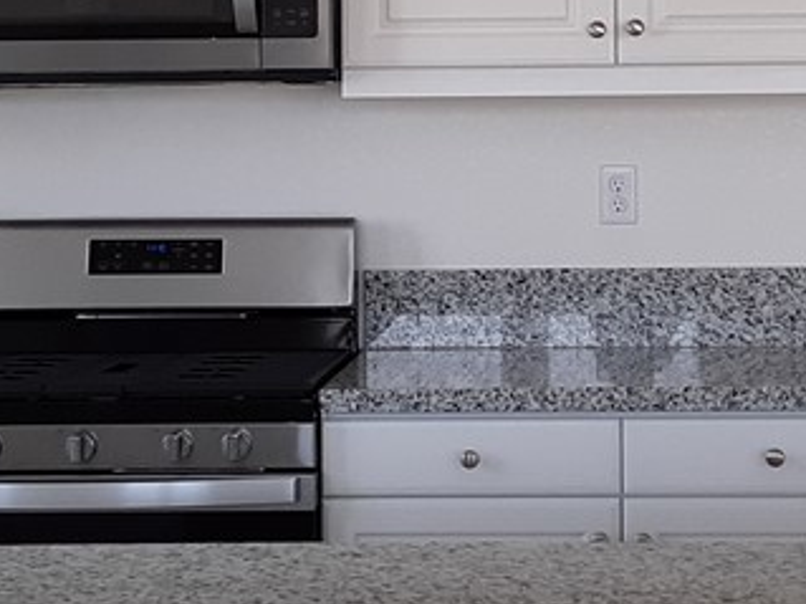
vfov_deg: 16.3
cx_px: 584
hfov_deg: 21.6
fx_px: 2095
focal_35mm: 90
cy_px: 149
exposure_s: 1/120
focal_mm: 2.91
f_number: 1.9
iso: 50
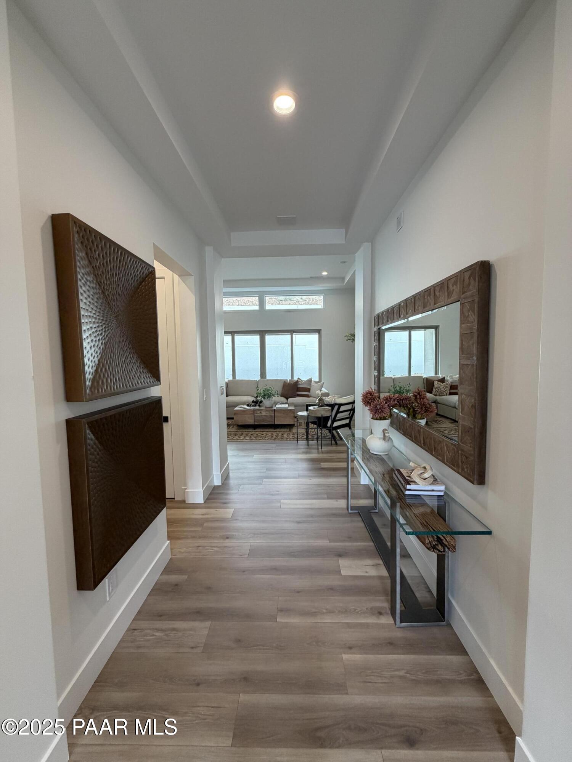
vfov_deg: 102.1
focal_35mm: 14
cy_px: 381
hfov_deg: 85.7
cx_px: 286
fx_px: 308
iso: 160
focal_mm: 2.22
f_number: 2.2
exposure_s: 1/120
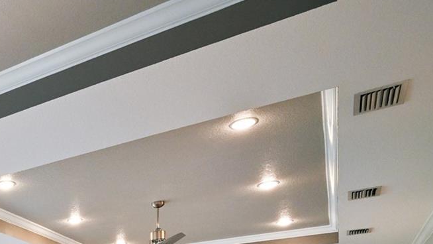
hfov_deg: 37.6
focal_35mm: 41
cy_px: 343
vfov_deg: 24.2
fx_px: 471
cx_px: -84
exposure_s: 1/80
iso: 800
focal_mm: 16
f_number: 8
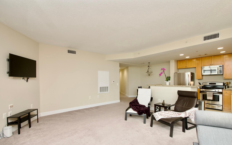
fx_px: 101
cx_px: 115
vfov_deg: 71.2
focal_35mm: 16
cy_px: 78
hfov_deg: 97.8
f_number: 7.1
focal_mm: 10
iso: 320
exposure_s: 1/30
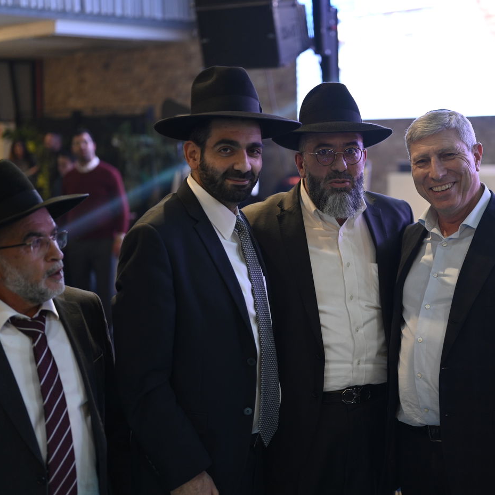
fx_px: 1035
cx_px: 317
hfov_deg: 26.8
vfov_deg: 26.9
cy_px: 247
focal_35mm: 64
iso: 800
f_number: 1.8
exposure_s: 1/200
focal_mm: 50
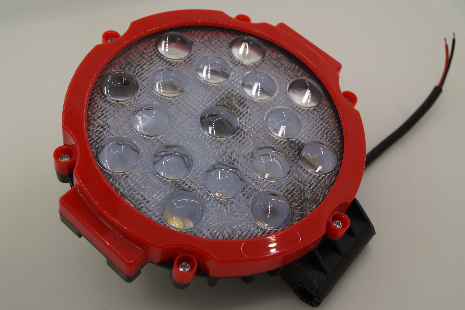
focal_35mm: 42
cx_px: 232
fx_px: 542
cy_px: 155
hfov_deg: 46.4
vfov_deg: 31.9
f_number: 6.3
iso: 100
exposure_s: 1/320
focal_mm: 28
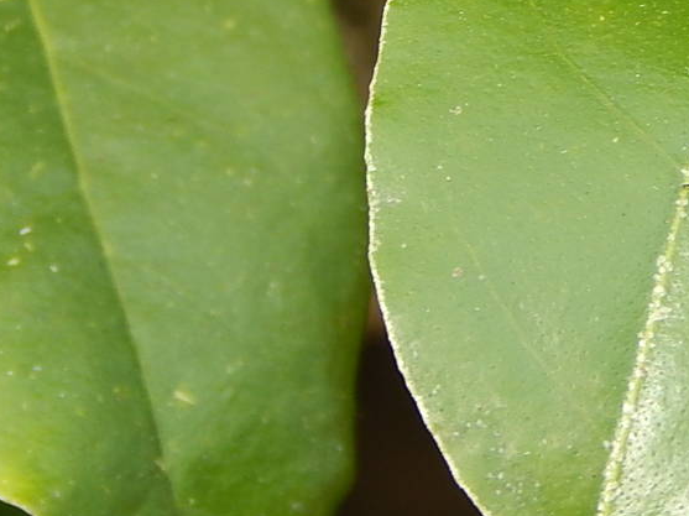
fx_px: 10522
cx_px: 725
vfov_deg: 2.8
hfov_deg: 3.7
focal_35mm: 529
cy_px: 193
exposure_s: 1/125
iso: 125
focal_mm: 32.8
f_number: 5.3
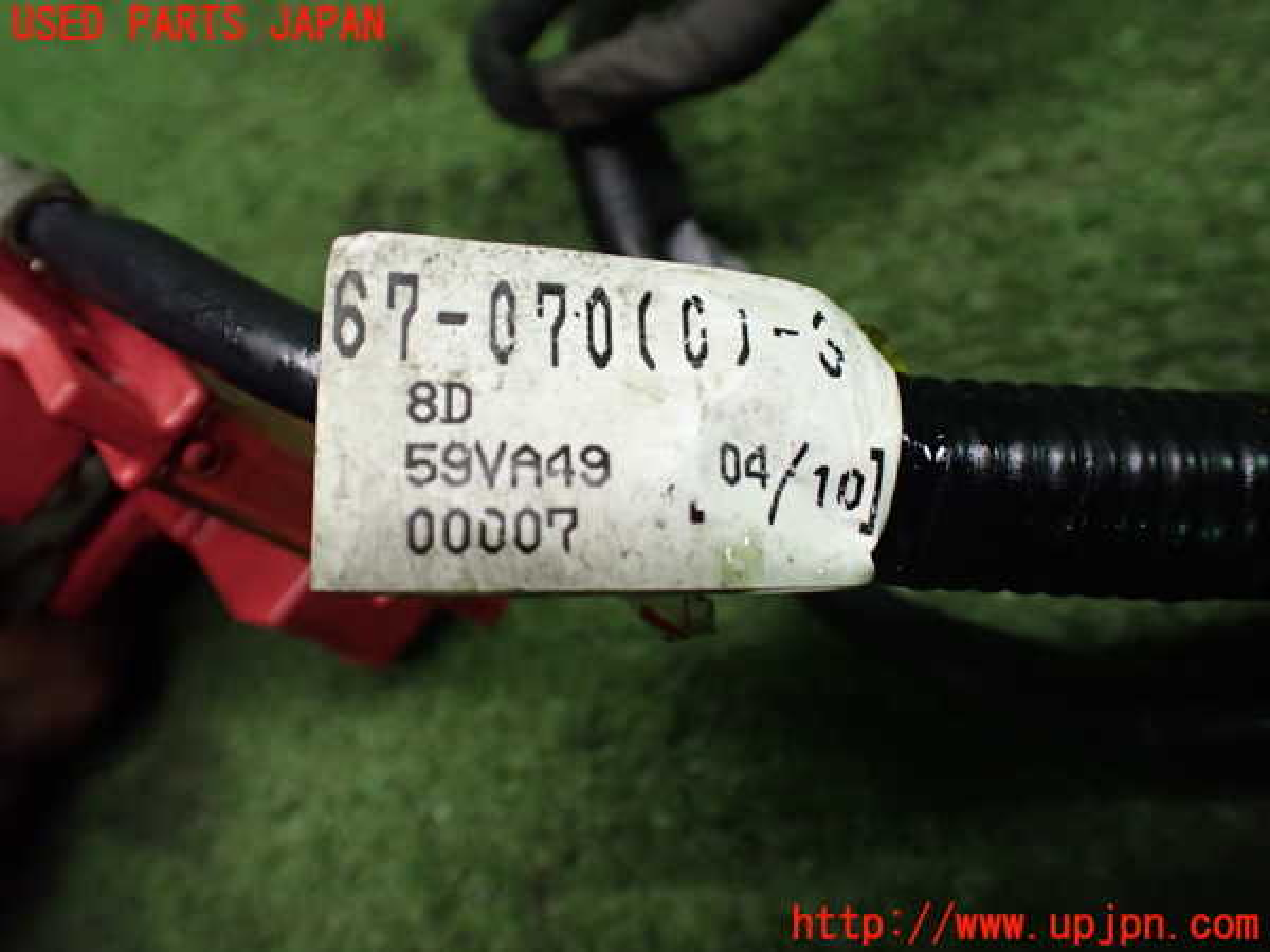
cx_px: 635
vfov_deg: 46.8
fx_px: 1101
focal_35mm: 30
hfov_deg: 60.0
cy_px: 476
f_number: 2.3
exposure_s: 1/125
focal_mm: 5.4
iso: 500
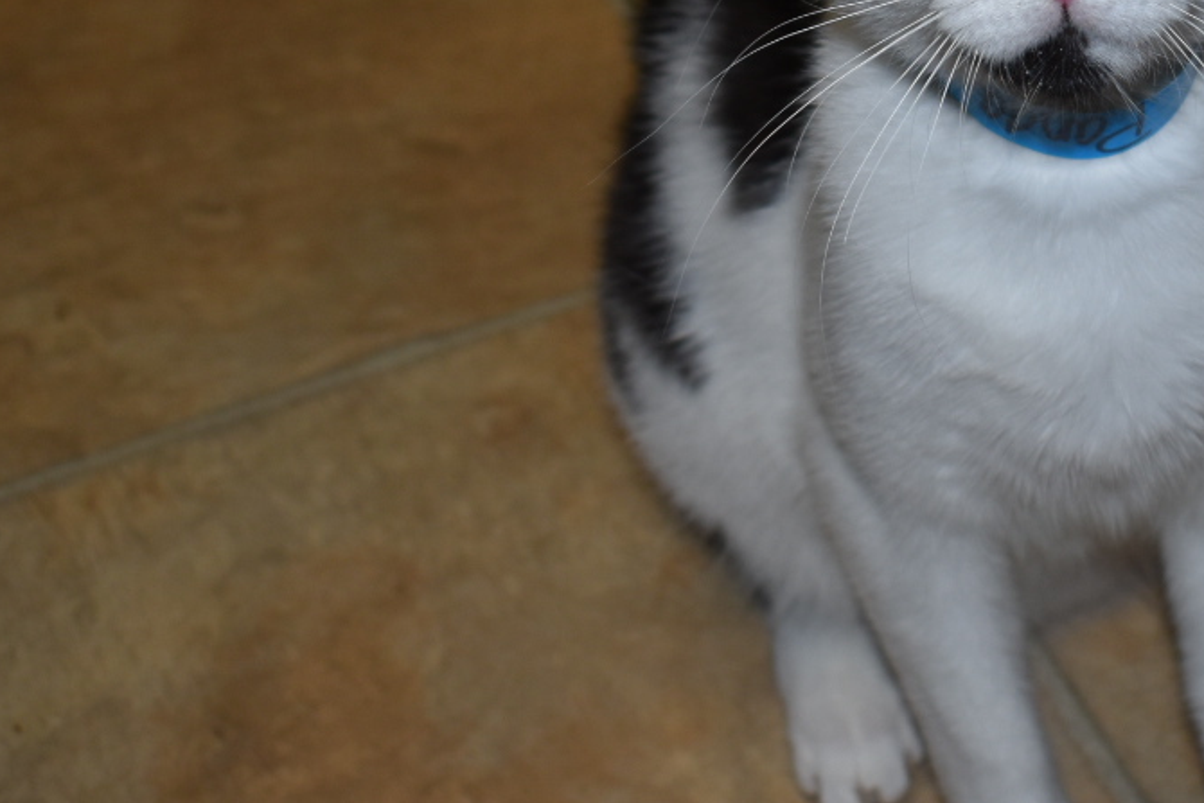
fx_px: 2910
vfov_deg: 15.6
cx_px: 1033
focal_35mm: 87
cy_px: 120
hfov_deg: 22.9
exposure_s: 1/125
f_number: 3.8
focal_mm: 24
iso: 360
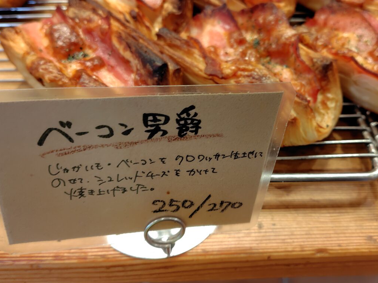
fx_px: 317
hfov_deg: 60.8
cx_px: 236
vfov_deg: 48.1
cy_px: 125
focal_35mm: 29
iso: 346
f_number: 1.9
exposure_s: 1/60
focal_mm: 5.6
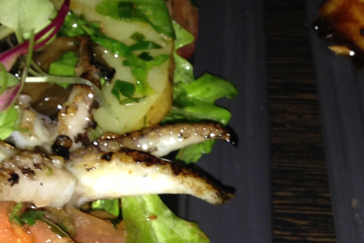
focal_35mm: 120
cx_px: 303
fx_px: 1213
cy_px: 296
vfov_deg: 11.2
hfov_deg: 16.9
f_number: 2.4
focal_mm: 4.12
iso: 50
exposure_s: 1/21
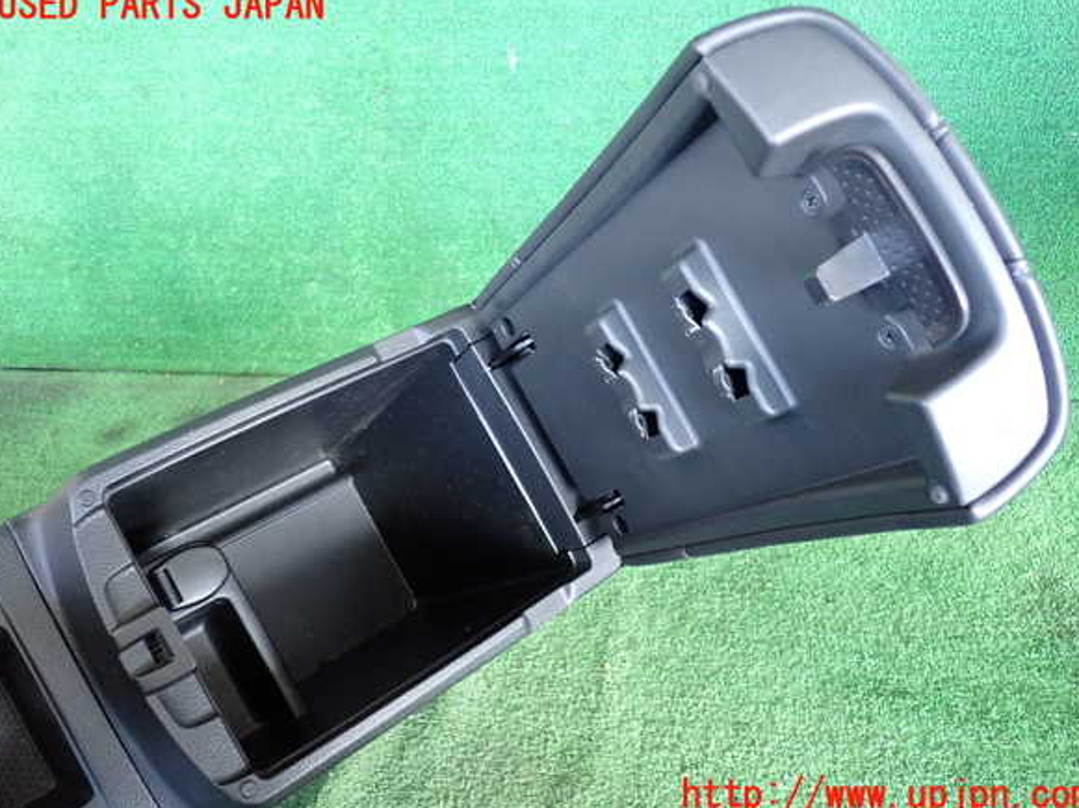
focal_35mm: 31
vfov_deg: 45.4
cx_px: 544
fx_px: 966
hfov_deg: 58.4
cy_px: 401
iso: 640
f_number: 2.3
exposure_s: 1/125
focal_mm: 5.4
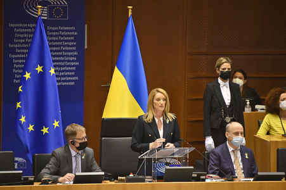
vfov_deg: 3.7
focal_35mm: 370
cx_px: 143
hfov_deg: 5.6
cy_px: 95
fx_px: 2937
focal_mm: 370
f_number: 6.3
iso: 2500
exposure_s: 1/200
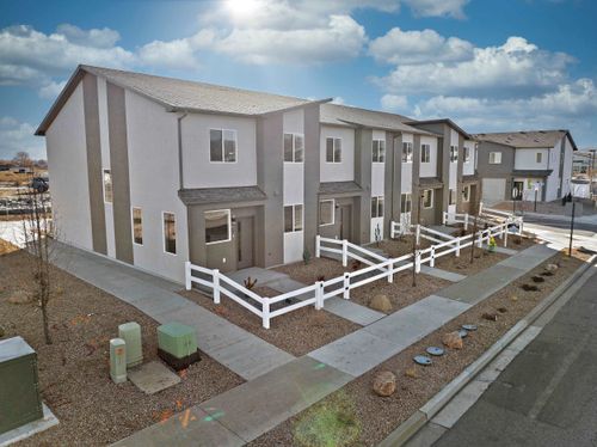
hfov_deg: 71.6
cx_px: 298
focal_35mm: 24
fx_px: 414
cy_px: 224
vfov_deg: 56.7
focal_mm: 12.29
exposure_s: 1/2500
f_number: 2.8
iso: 400
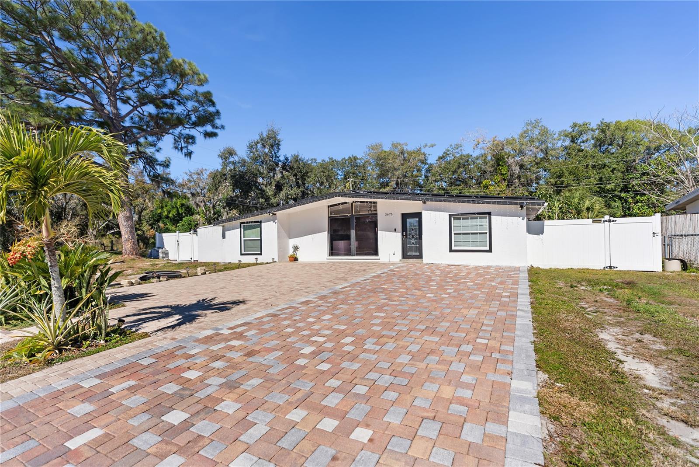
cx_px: 350
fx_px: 311
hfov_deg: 96.7
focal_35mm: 16
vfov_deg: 73.8
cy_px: 234
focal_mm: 16
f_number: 2.8
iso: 80
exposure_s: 1/2500
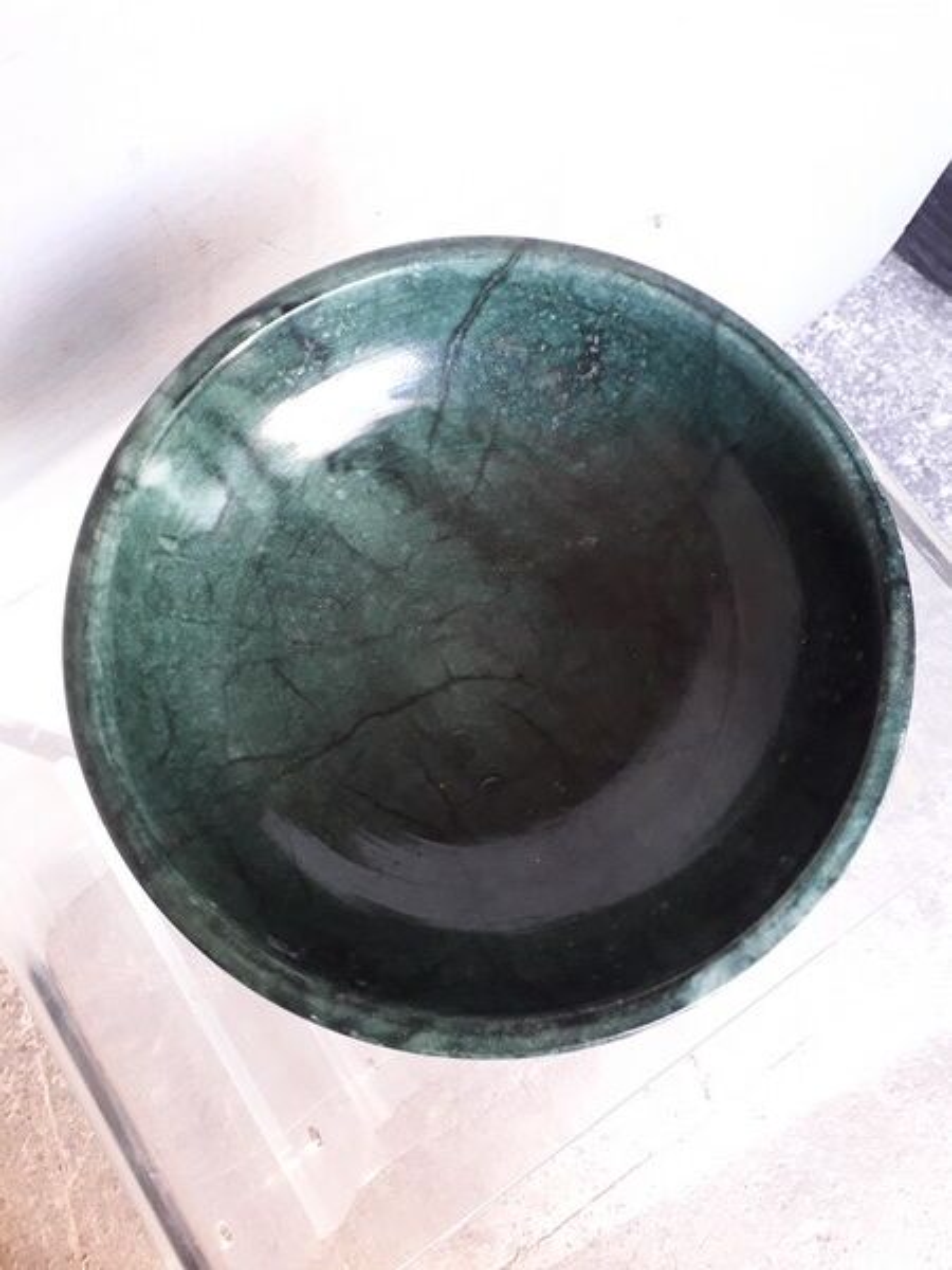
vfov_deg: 65.3
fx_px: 990
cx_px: 476
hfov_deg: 51.4
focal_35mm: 27
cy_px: 635
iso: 200
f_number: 1.9
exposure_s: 1/50
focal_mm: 3.6
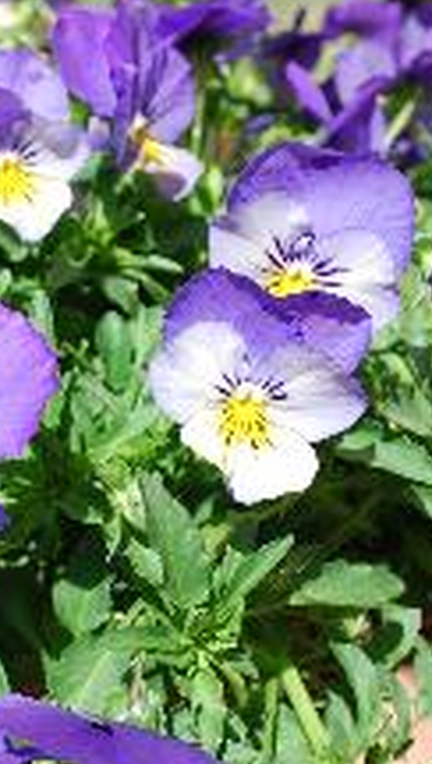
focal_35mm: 64
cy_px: 421
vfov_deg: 32.8
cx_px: -25
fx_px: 1299
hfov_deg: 18.3
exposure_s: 1/160
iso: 100
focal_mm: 22
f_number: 8
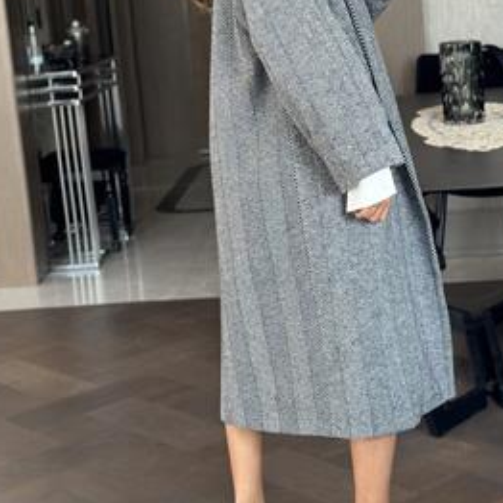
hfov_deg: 21.1
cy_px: 192
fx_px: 1348
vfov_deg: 21.1
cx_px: 340
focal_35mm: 82
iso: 125
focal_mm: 6.86
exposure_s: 1/91
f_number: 1.78
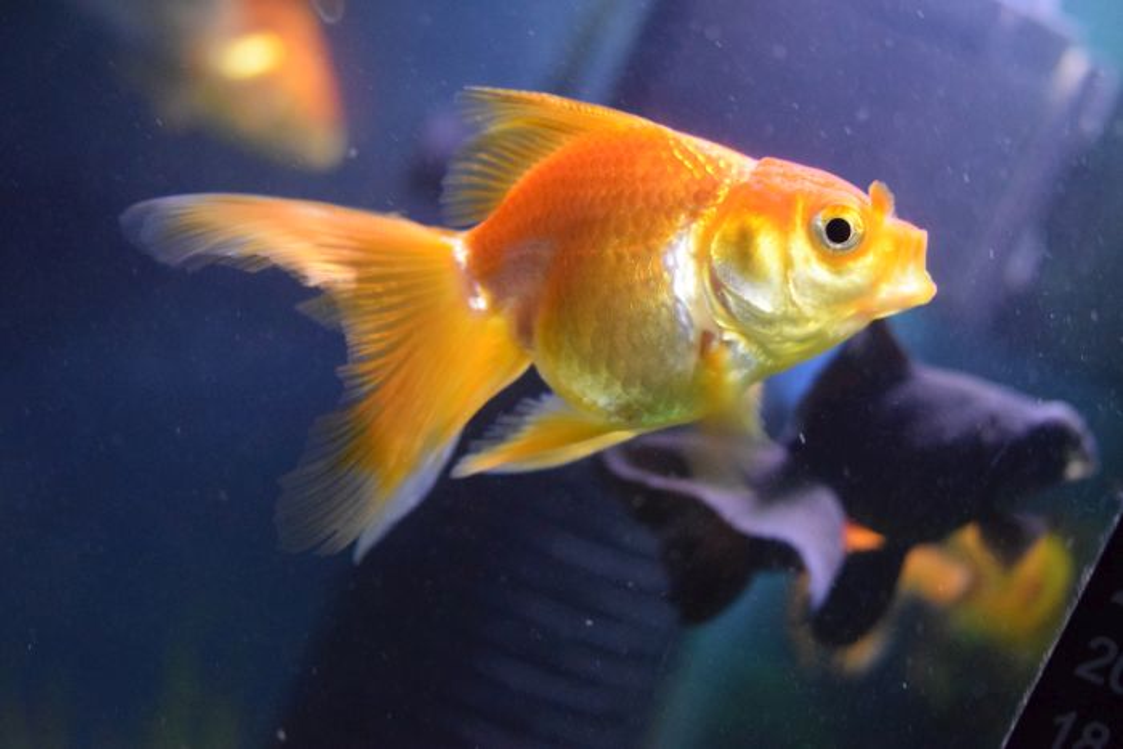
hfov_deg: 33.4
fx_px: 1872
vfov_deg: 22.6
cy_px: 374
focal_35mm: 60
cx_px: 562
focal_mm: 40
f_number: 5
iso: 5000
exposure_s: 1/60
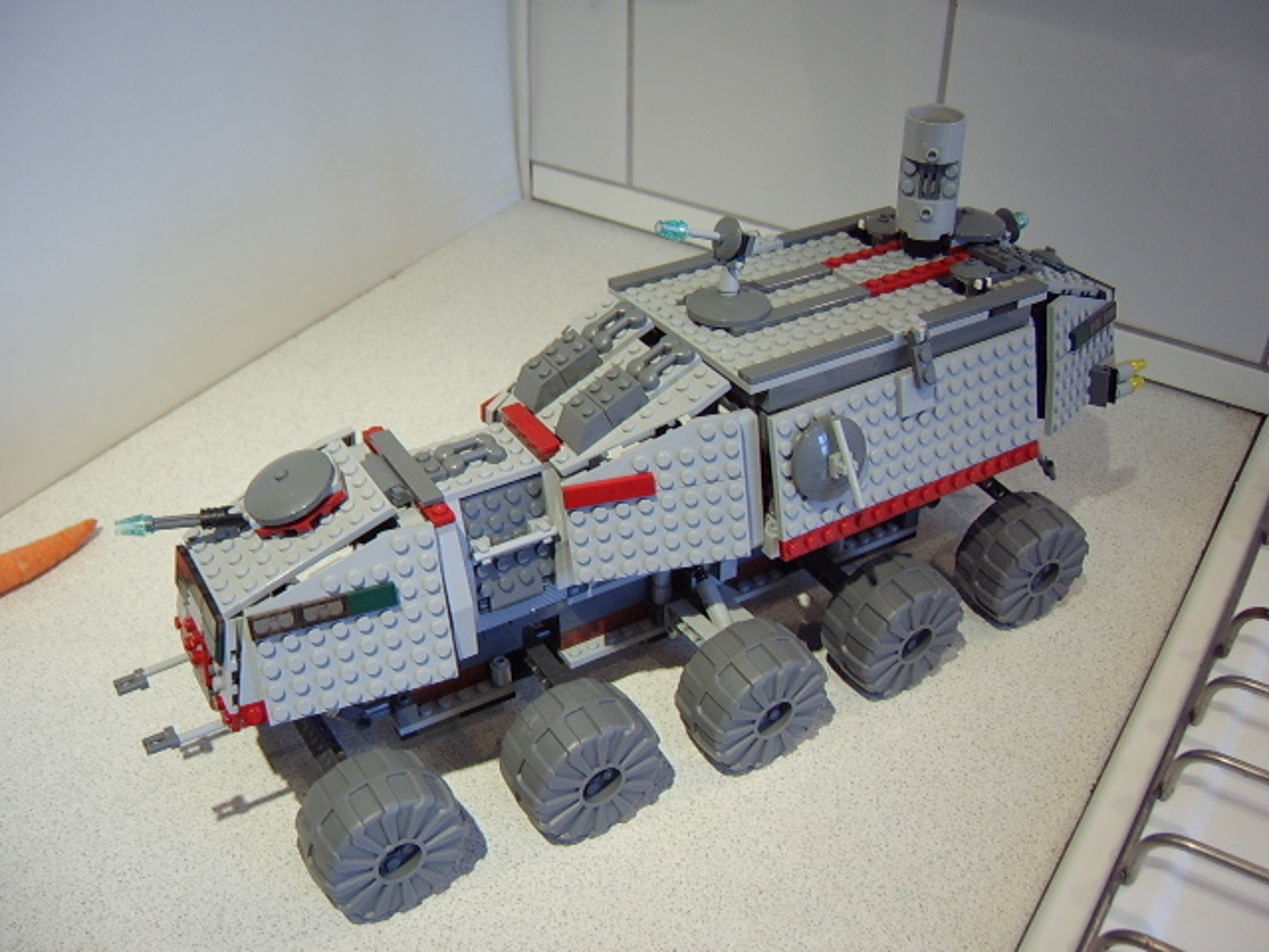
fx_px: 1136
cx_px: 634
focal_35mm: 31
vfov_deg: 45.4
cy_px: 476
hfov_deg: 58.4
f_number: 2.7
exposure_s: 1/14
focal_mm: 8.13
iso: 100
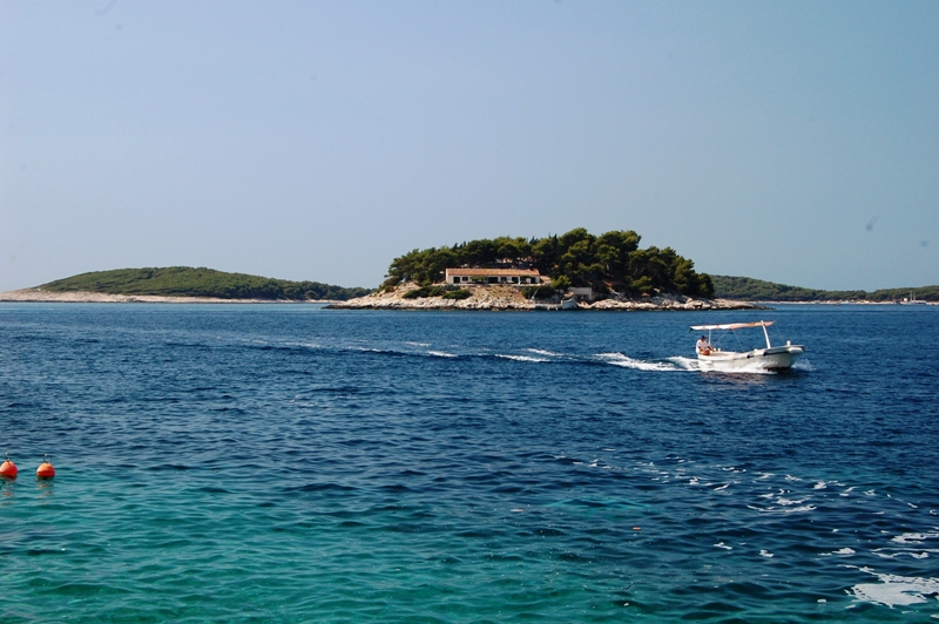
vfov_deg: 23.7
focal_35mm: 57
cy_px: 312
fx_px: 1485
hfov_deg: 35.1
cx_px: 470
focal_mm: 38
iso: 400
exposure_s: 1/125
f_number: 9
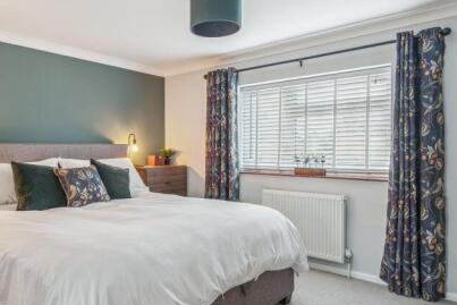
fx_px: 330
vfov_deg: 49.6
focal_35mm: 26
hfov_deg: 68.3
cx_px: 172
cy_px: 158
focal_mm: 16
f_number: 5.6
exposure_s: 1/2
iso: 200
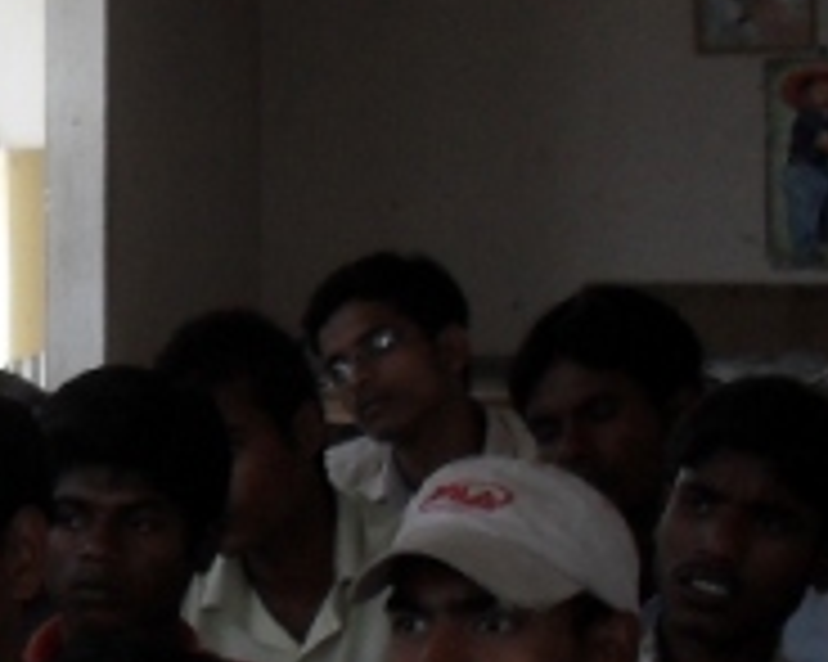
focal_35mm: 155
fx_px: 3796
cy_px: 369
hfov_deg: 11.5
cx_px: -670
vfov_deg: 10.0
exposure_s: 1/125
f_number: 2.8
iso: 80
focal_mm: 6.3
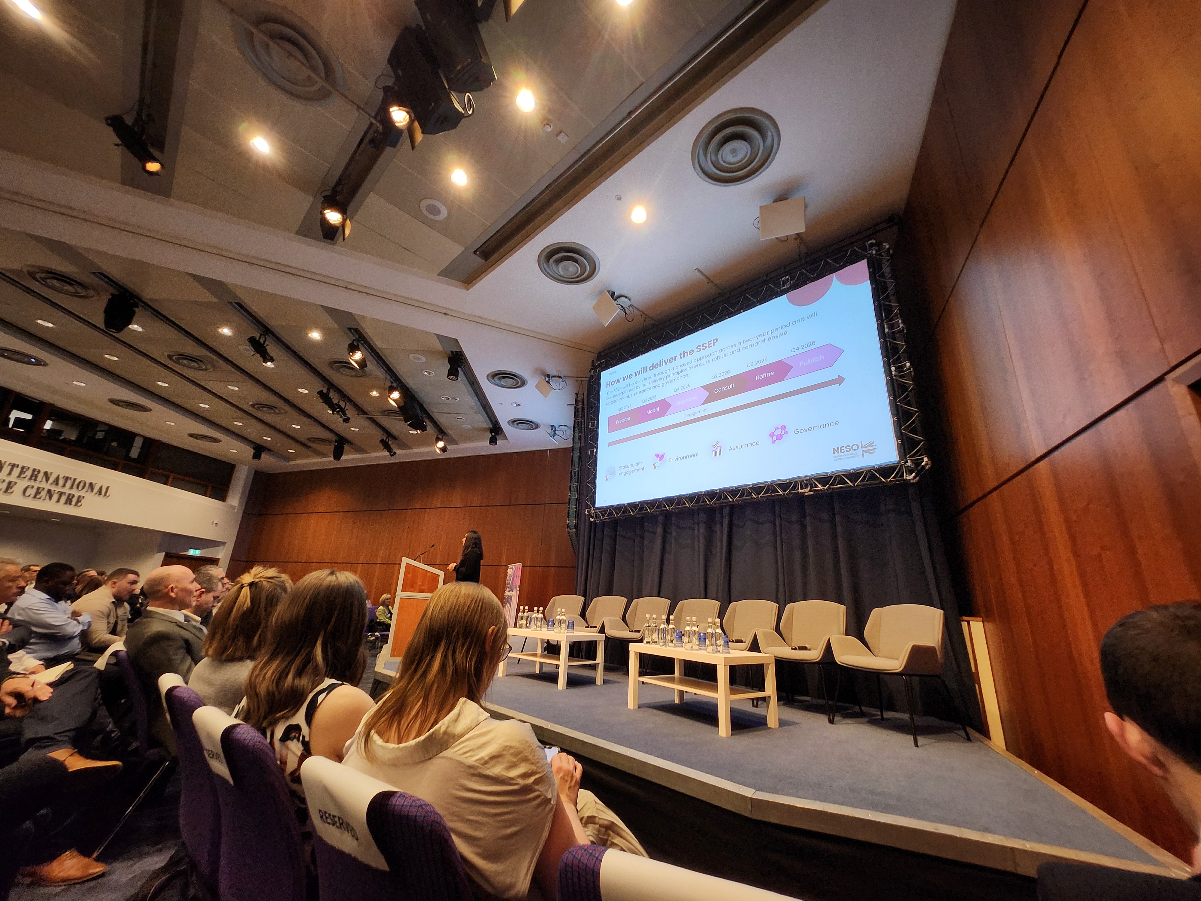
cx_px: 600
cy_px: 450
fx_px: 451
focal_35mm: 13
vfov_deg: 89.9
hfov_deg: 106.2
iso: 160
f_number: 2.2
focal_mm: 1.74
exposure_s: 1/50
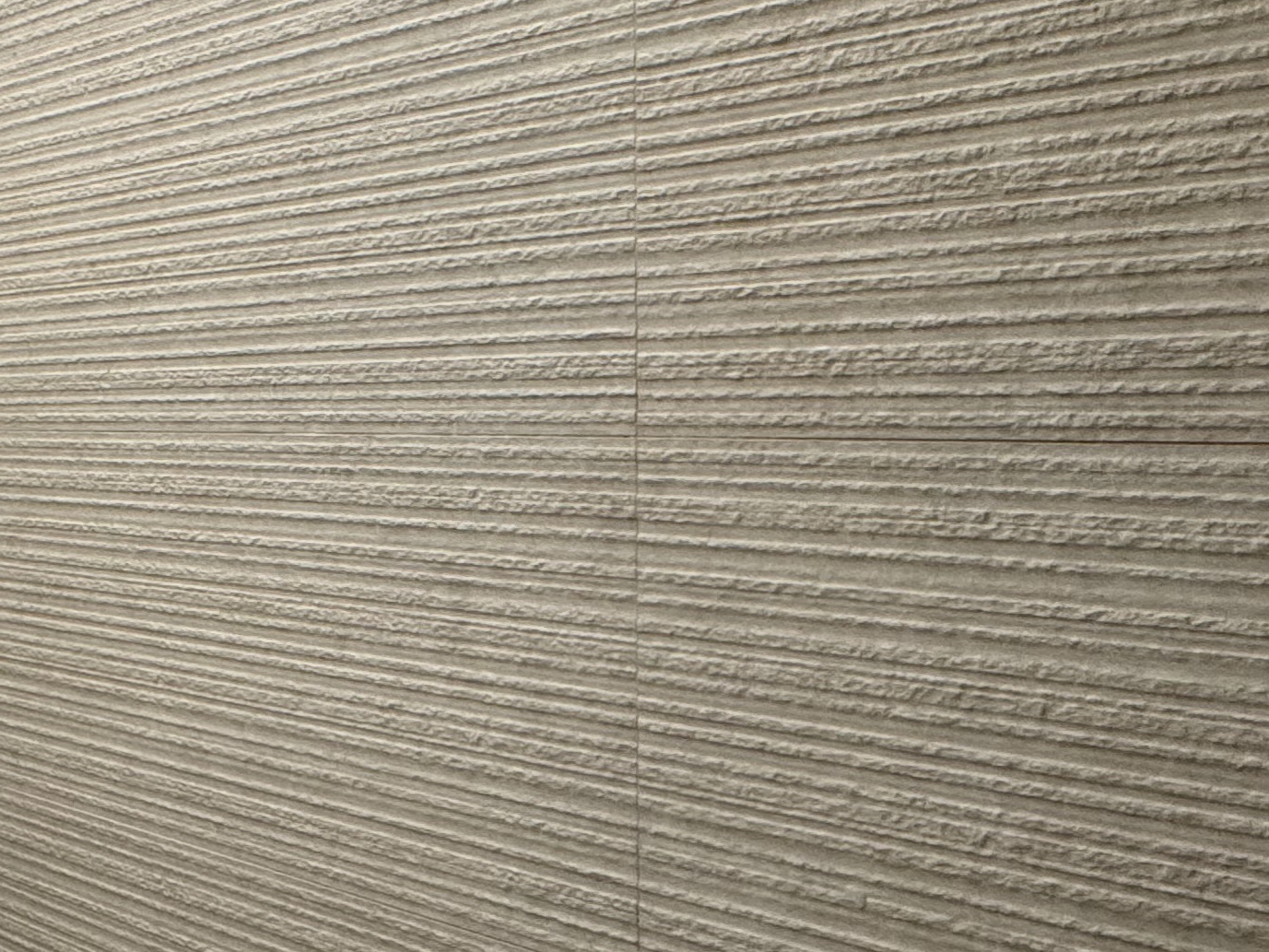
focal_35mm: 41
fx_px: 1503
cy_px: 491
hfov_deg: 44.4
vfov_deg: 35.1
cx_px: 334
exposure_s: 1/60
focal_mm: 2.22
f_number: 2.2
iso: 500
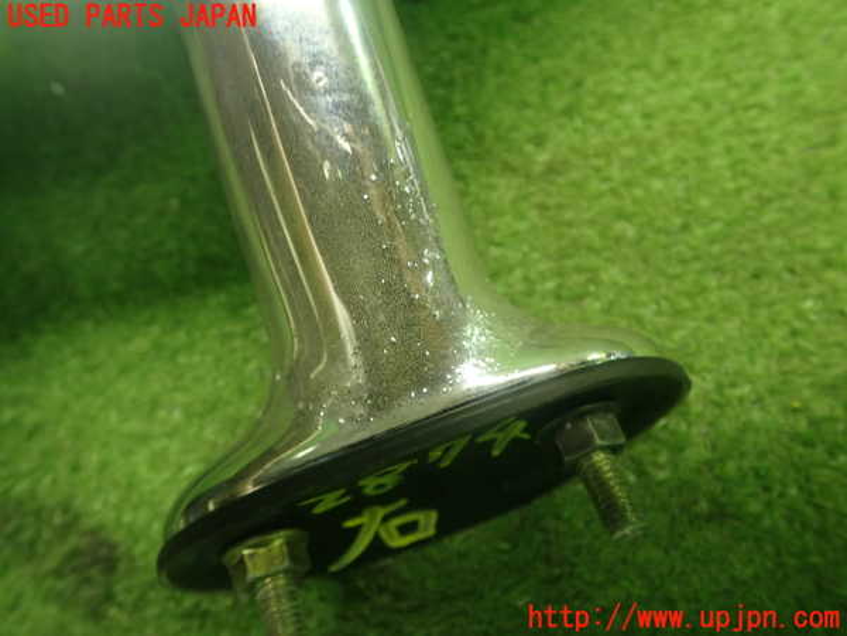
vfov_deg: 46.8
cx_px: 424
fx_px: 734
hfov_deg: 60.0
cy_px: 318
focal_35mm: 30
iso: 250
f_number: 2.3
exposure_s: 1/30
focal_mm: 5.4
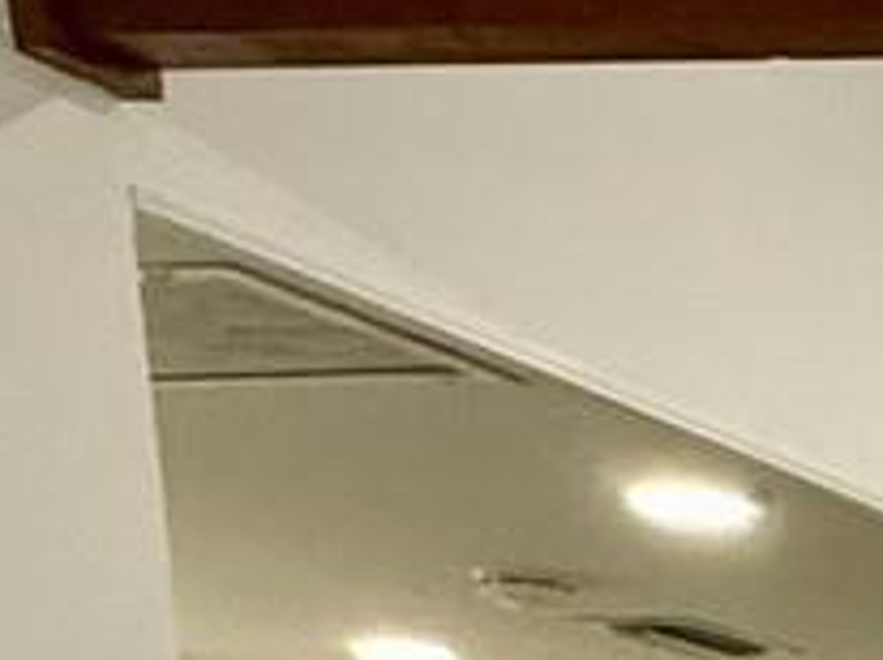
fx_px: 2777
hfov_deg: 12.0
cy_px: 1556
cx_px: 2435
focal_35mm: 109
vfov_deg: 11.4
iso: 320
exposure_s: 1/120
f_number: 2.2
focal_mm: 2.22
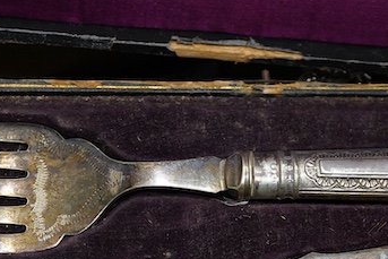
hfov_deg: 17.3
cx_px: 239
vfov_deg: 11.5
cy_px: 278
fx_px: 1272
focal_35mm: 118
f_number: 3.5
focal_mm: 30
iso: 1600
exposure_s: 1/125
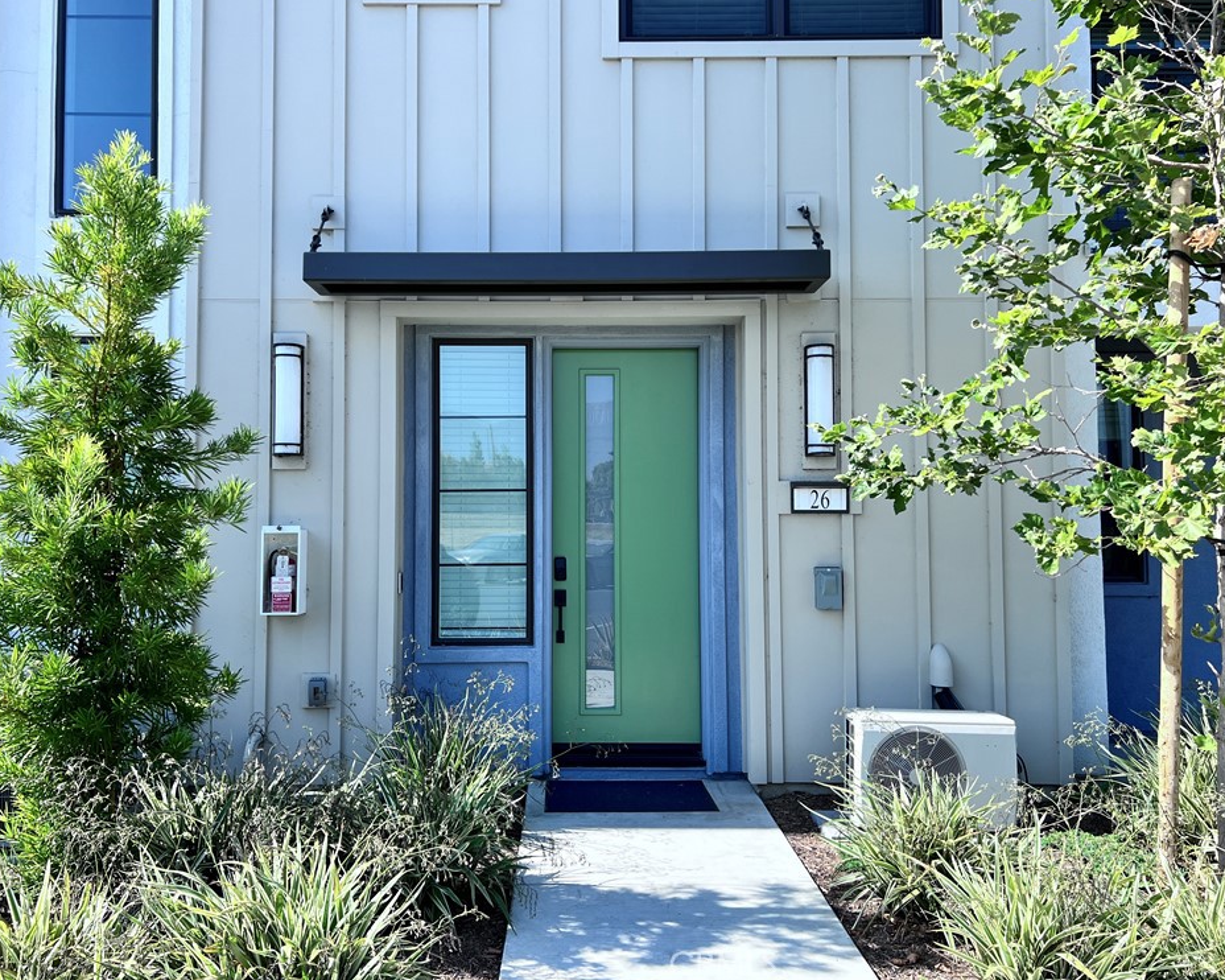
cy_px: 475
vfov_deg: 51.5
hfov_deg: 62.2
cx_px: 577
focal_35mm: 28
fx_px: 1015
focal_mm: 5.7
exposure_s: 1/1751
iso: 50
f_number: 1.5
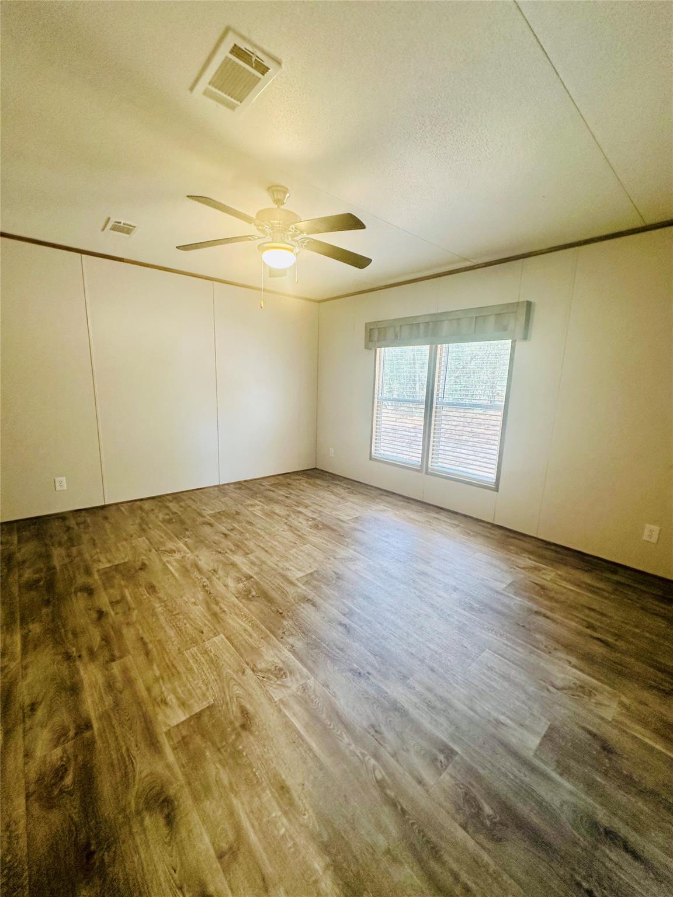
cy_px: 448
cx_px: 336
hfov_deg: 85.7
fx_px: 363
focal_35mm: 14
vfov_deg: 102.1
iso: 160
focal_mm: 2.22
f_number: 2.2
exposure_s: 1/60
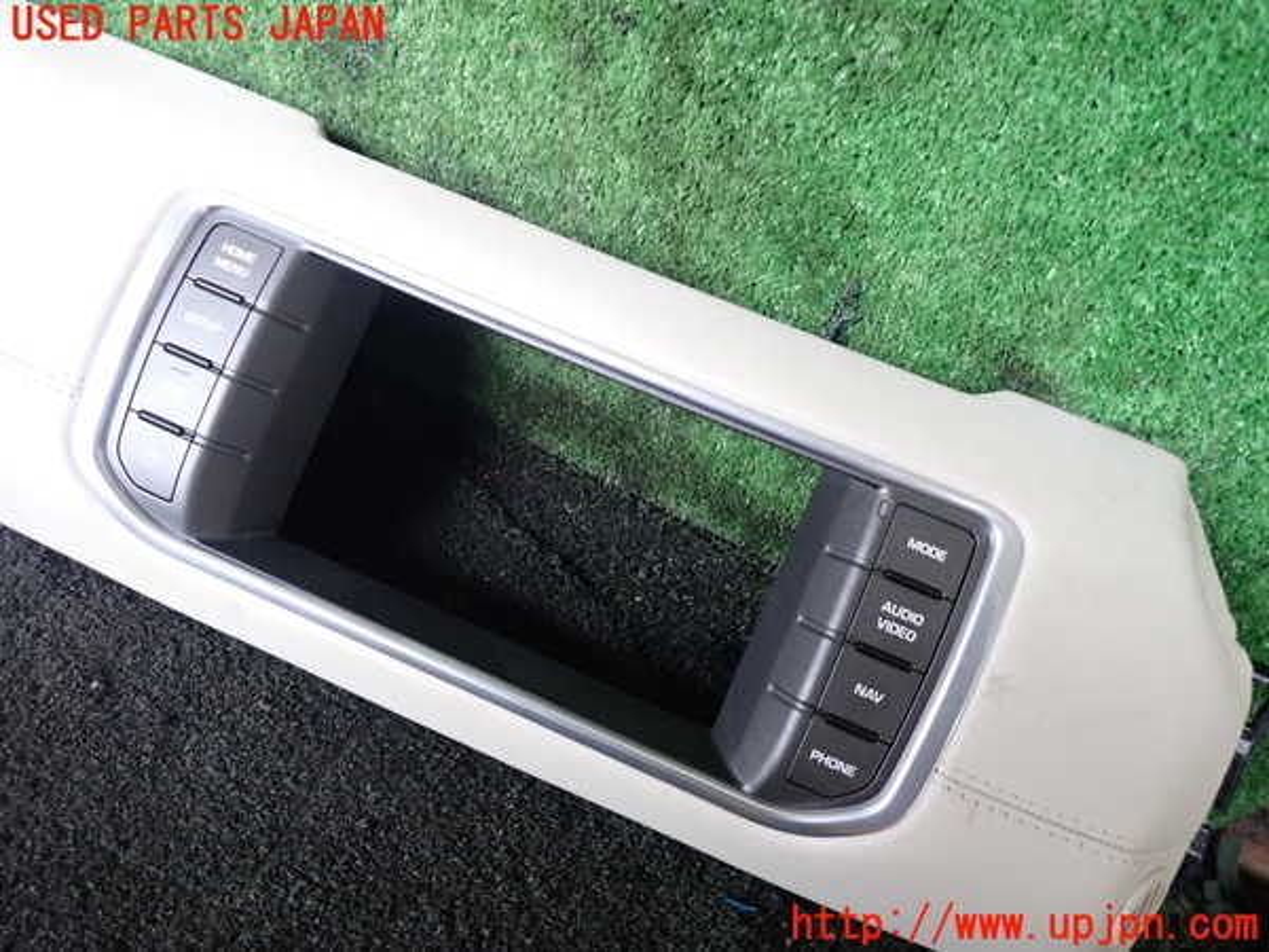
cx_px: 634
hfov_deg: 69.4
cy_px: 476
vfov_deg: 54.9
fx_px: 916
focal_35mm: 25
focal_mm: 4.5
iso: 320
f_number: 2
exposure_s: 1/30
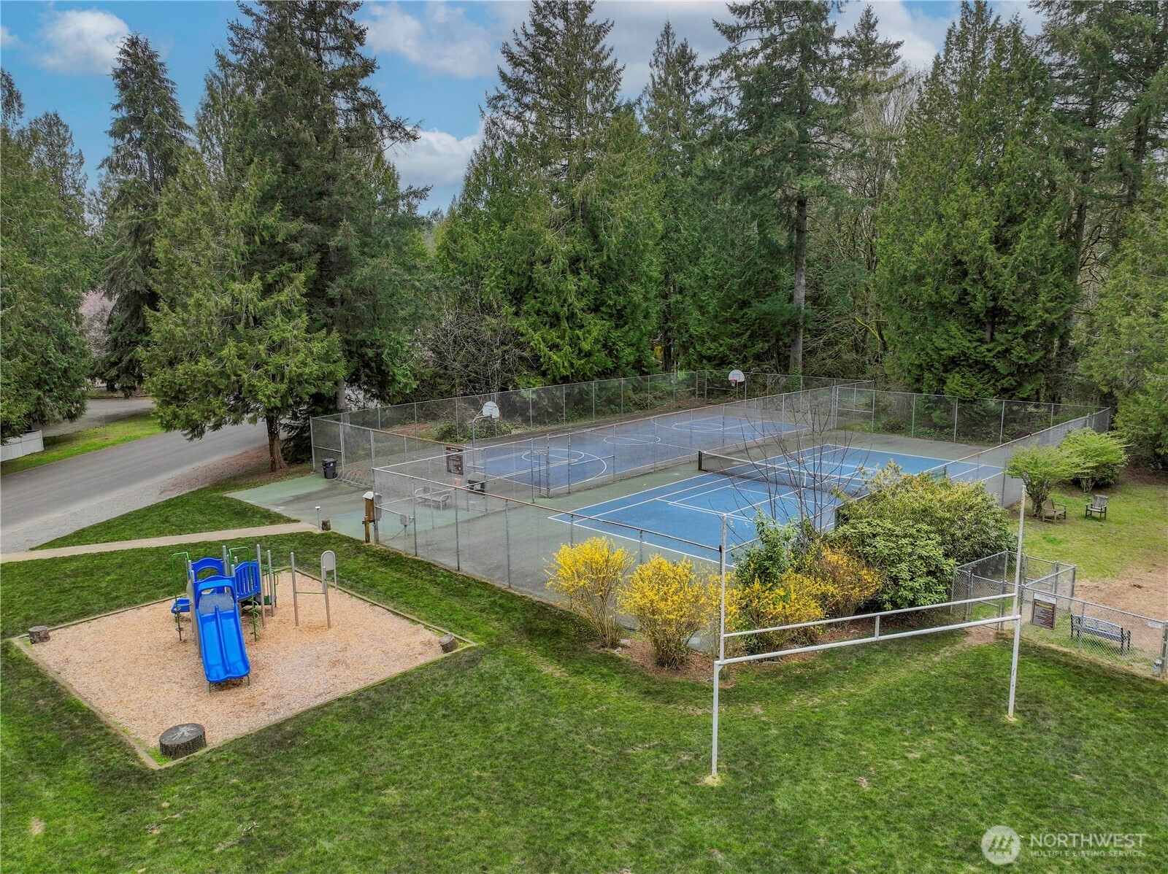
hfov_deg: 71.6
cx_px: 584
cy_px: 437
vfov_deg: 56.8
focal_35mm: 24
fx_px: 809
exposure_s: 1/1250
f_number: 2.8
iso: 240
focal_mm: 12.29
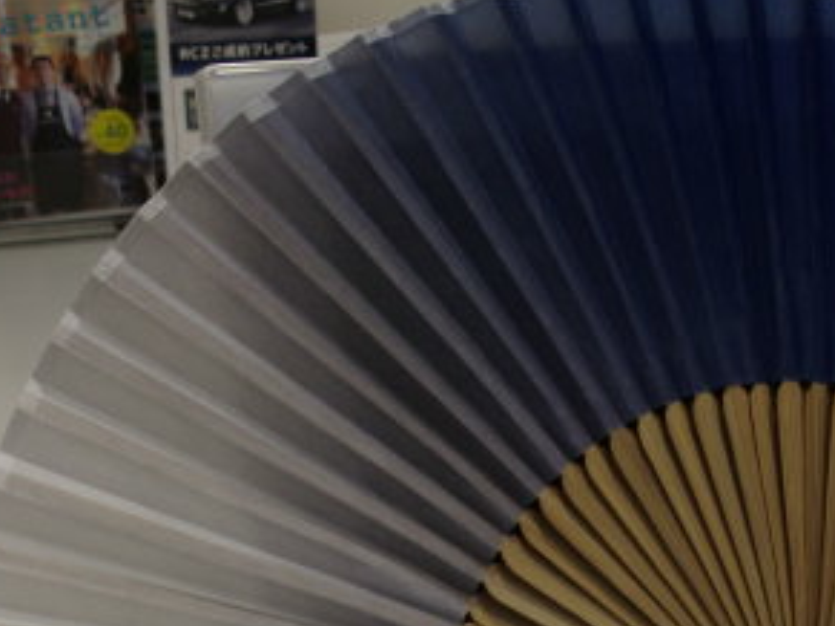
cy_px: 635
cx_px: 603
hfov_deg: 25.1
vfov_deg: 18.6
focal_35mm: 77
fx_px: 1857
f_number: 3.1
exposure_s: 1/60
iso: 80
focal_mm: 6.3
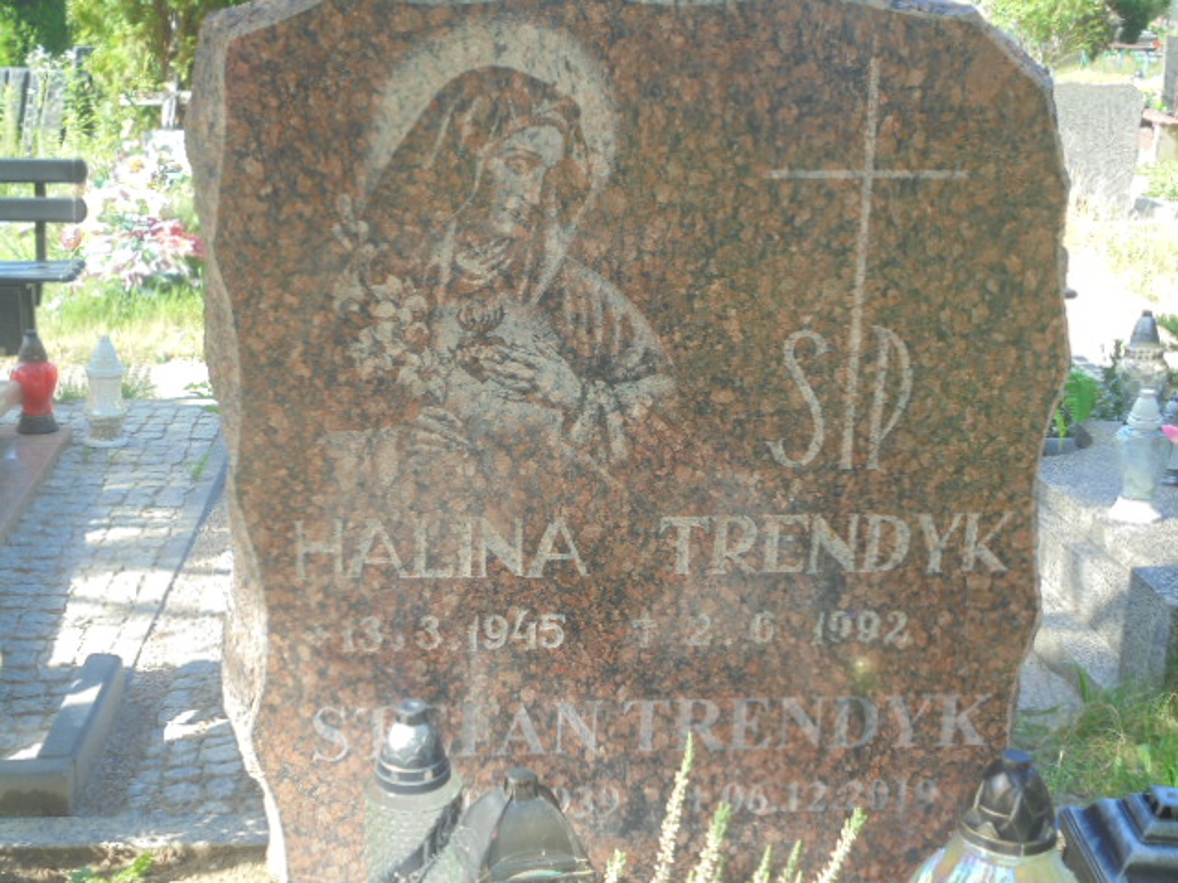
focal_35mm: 49
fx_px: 1667
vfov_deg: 29.7
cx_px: 589
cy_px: 442
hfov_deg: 38.9
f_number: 4.8
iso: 100
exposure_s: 1/60
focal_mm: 8.9
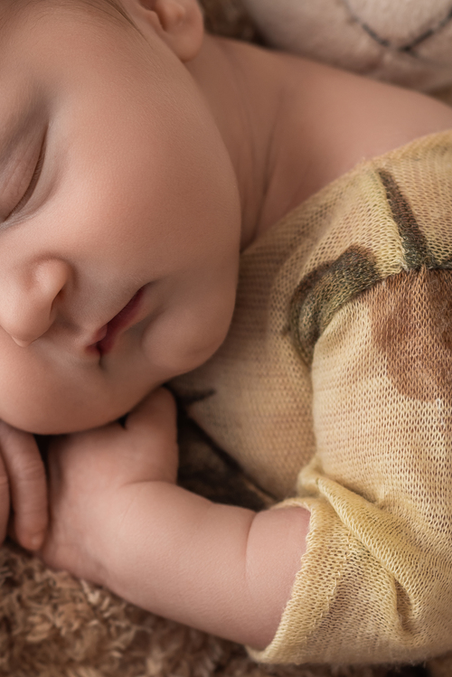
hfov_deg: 11.4
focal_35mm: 120
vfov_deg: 17.0
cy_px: 465
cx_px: 82
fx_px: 2258
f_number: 3.5
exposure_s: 1/250
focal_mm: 50
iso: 100
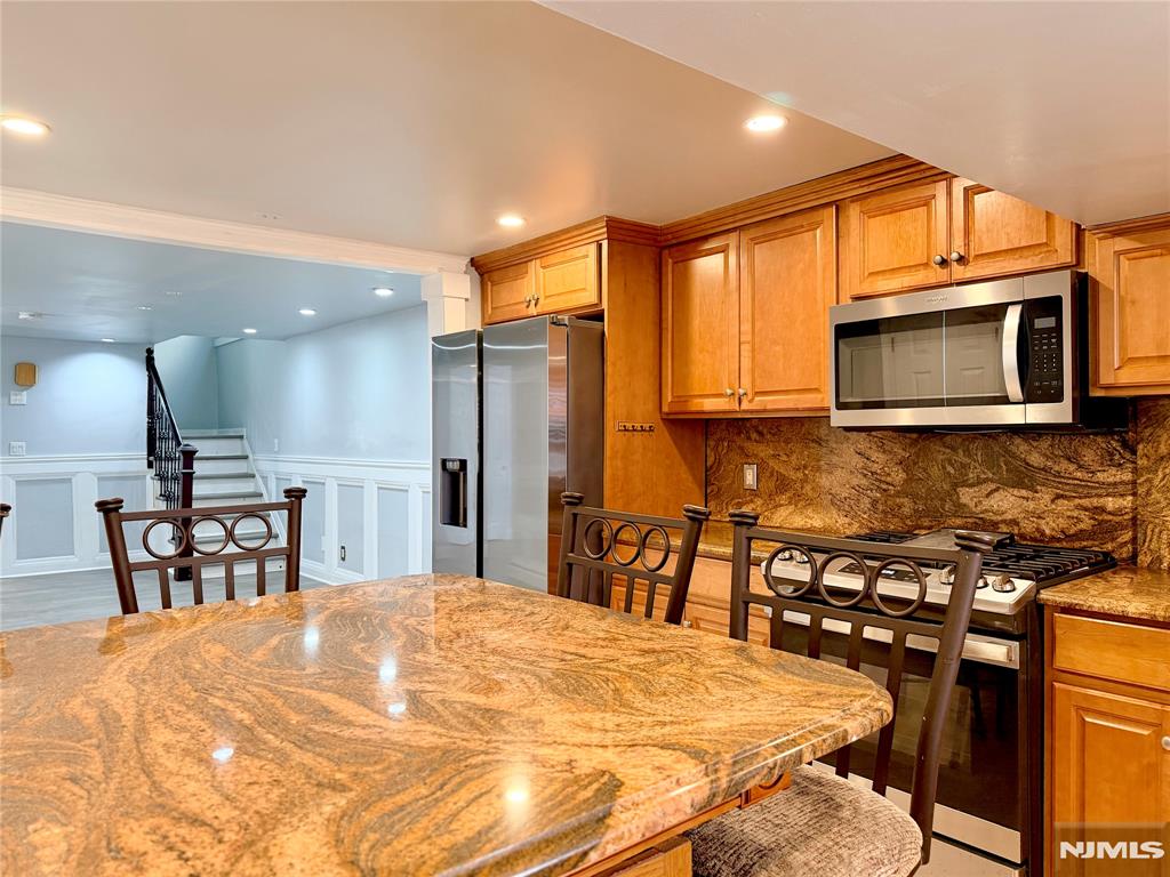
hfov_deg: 71.6
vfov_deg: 56.8
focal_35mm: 24
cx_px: 585
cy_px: 438
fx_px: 811
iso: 320
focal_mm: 6.76
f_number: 1.78
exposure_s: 1/60
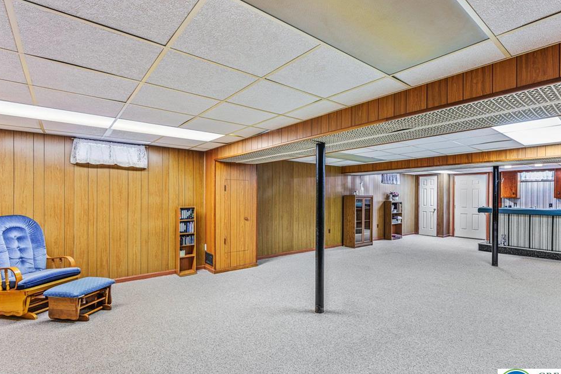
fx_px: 280
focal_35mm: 18
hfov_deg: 89.7
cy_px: 200
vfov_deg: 67.3
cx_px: 308
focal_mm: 16
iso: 320
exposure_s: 1.6
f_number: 7.1
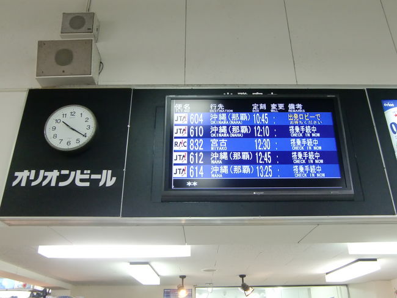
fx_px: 378
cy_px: 149
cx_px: 198
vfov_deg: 42.9
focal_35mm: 33
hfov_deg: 55.4
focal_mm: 5.8
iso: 400
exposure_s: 1/50
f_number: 2.7
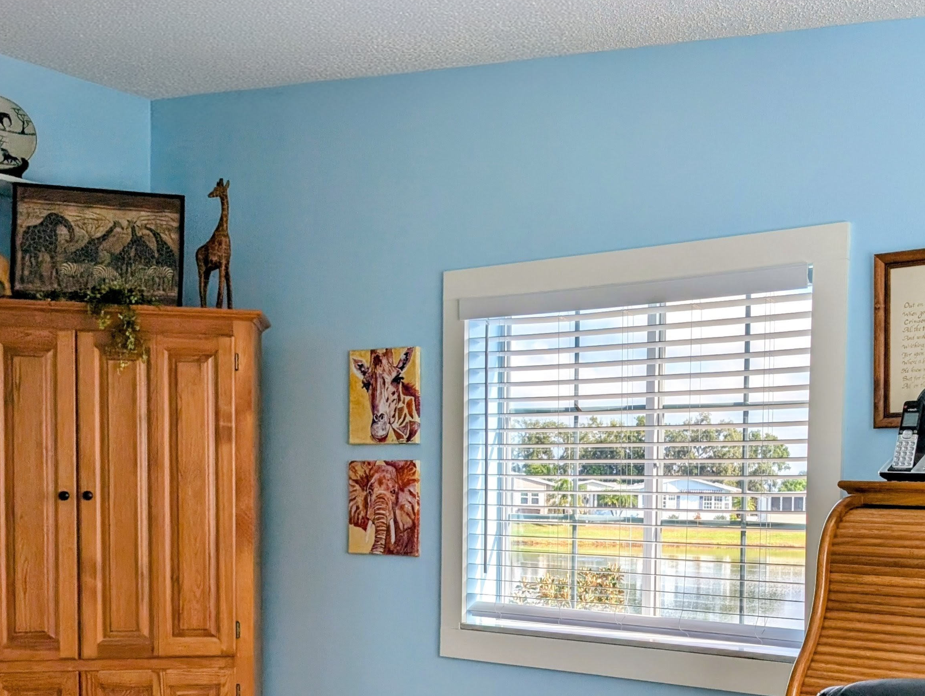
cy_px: 534
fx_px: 1124
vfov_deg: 33.6
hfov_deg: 43.7
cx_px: 658
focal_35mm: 42
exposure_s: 1/347
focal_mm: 6.9
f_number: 1.68
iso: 21
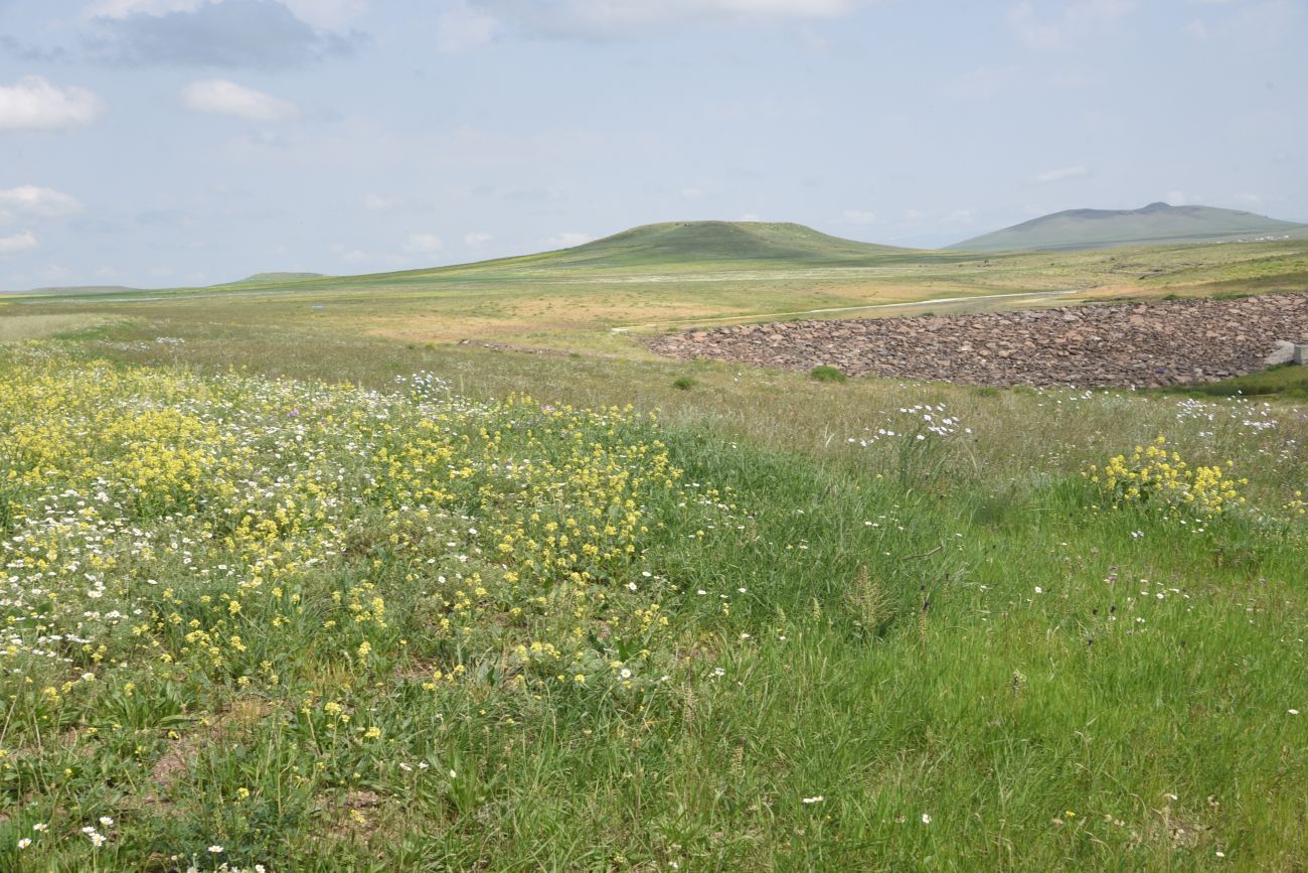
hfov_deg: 35.6
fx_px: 2035
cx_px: 654
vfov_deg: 24.2
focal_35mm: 56
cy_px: 436
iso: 100
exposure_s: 1/125
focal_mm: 56
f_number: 11
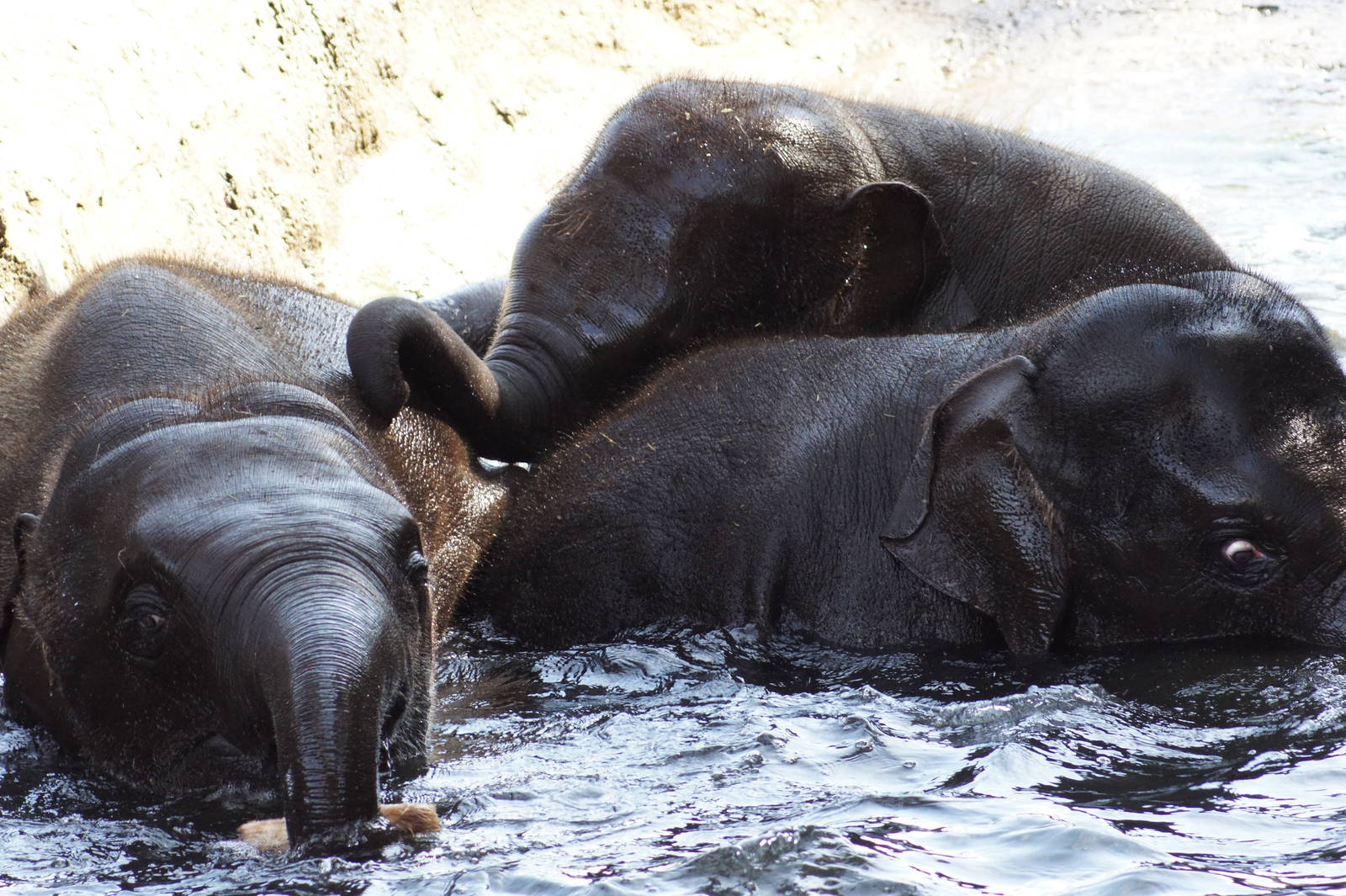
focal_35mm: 225
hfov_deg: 9.2
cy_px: 448
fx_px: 8408
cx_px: 673
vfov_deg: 6.1
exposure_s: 1/250
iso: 1000
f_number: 5.6
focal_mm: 150
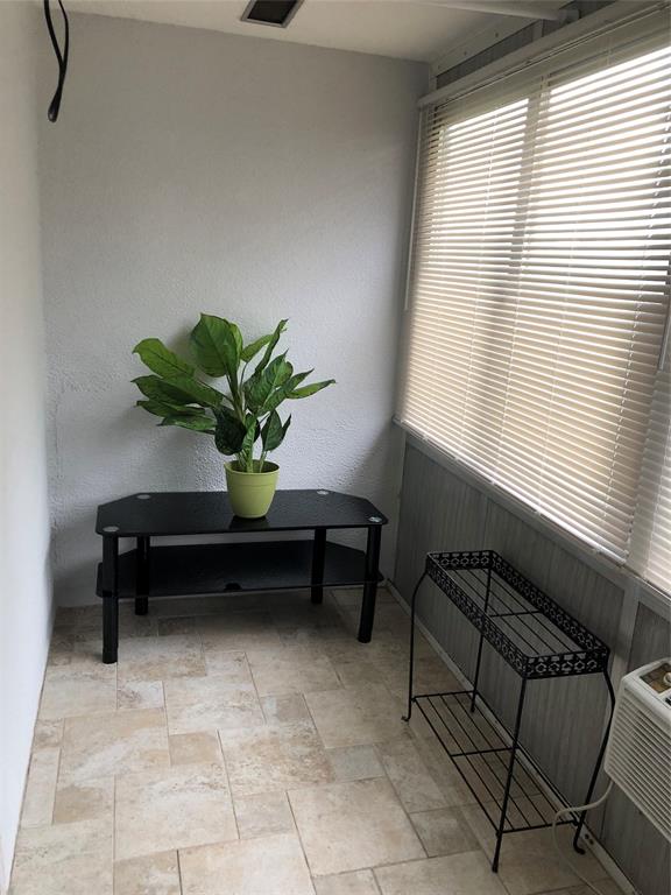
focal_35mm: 28
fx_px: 724
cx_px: 336
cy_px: 448
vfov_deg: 63.4
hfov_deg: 49.7
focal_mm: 3.99
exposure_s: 1/17
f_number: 1.8
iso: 40
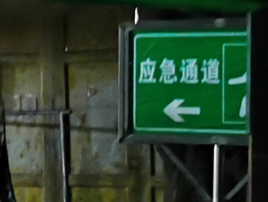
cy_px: 45
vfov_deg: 9.2
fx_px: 1247
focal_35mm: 161
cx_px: -350
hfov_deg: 10.7
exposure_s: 5
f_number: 1.8
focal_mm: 5.58
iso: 400
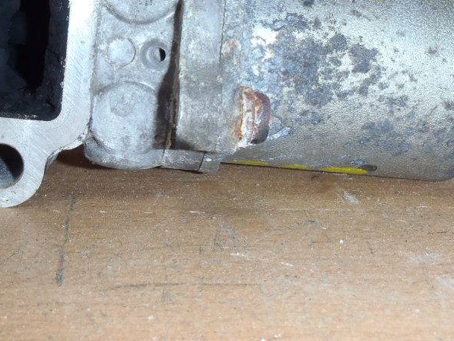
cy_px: 78
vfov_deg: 24.1
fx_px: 787
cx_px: 173
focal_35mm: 60
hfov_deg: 32.0
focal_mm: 5
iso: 100
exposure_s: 1/30
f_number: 3.9
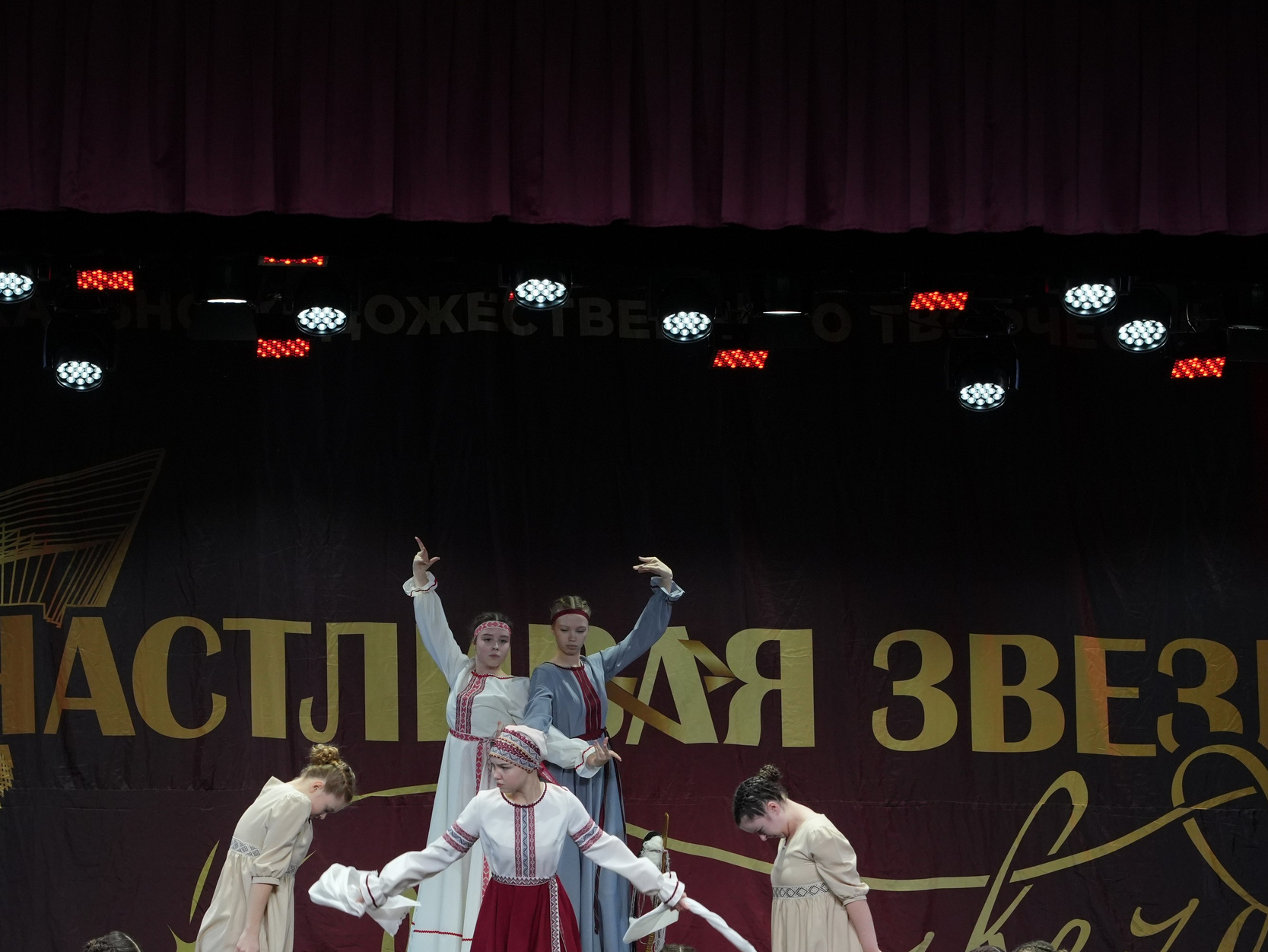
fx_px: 5679
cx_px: 548
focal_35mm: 155
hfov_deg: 12.7
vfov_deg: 9.6
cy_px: 636
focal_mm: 105
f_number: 6.3
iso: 2500
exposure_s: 1/250
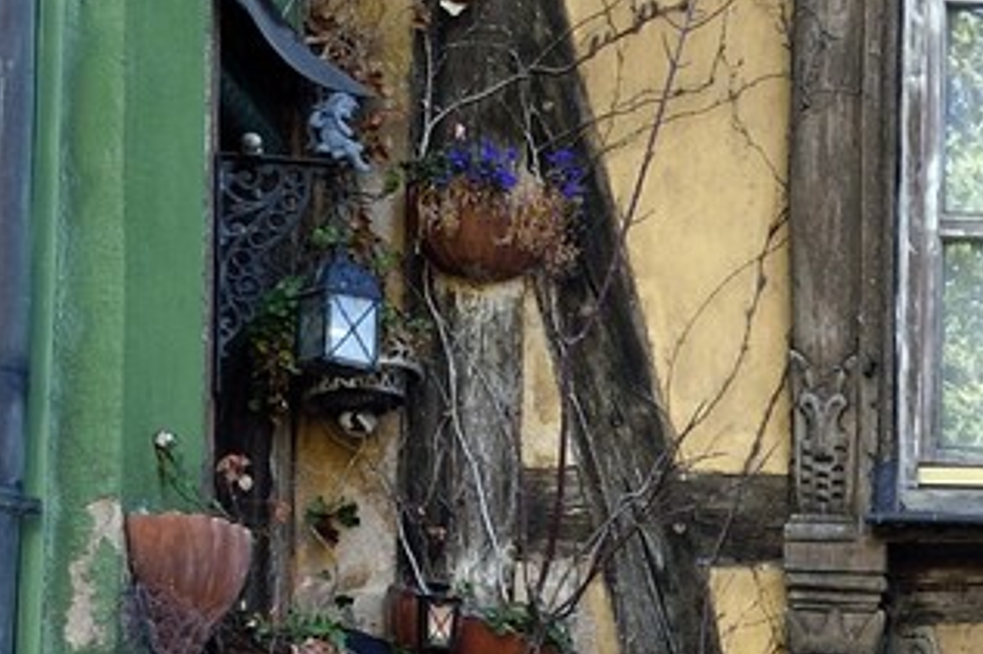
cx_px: 2382
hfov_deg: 9.5
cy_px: 1184
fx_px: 5240
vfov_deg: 7.0
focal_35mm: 192
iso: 200
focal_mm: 38
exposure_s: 1/80
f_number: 6.3
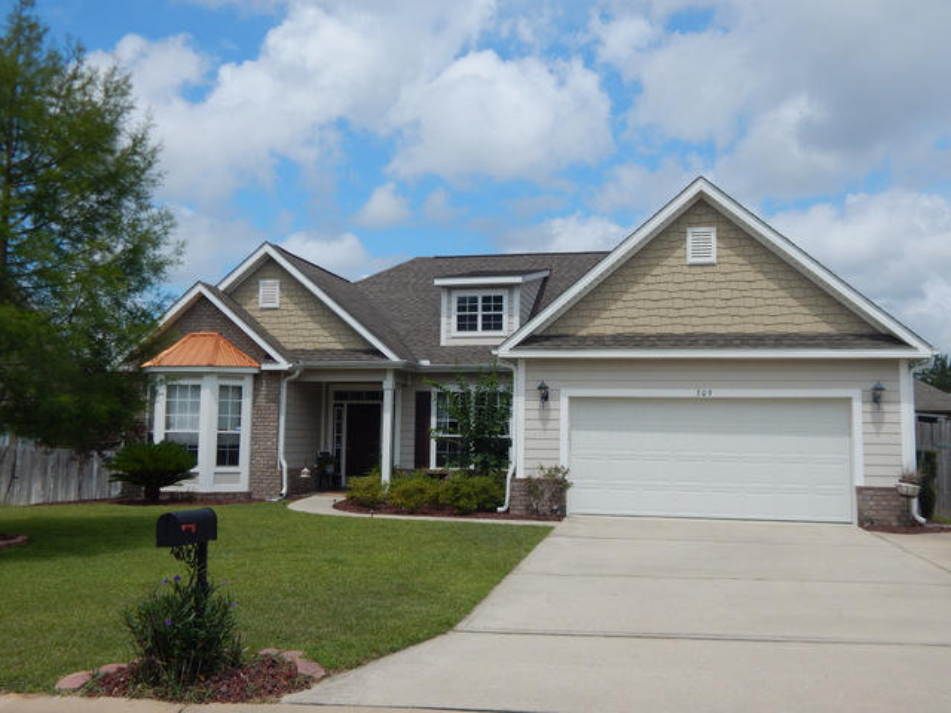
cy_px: 356
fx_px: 934
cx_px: 476
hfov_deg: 54.0
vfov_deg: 41.8
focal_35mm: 34
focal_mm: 6.1
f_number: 6.7
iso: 125
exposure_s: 1/500
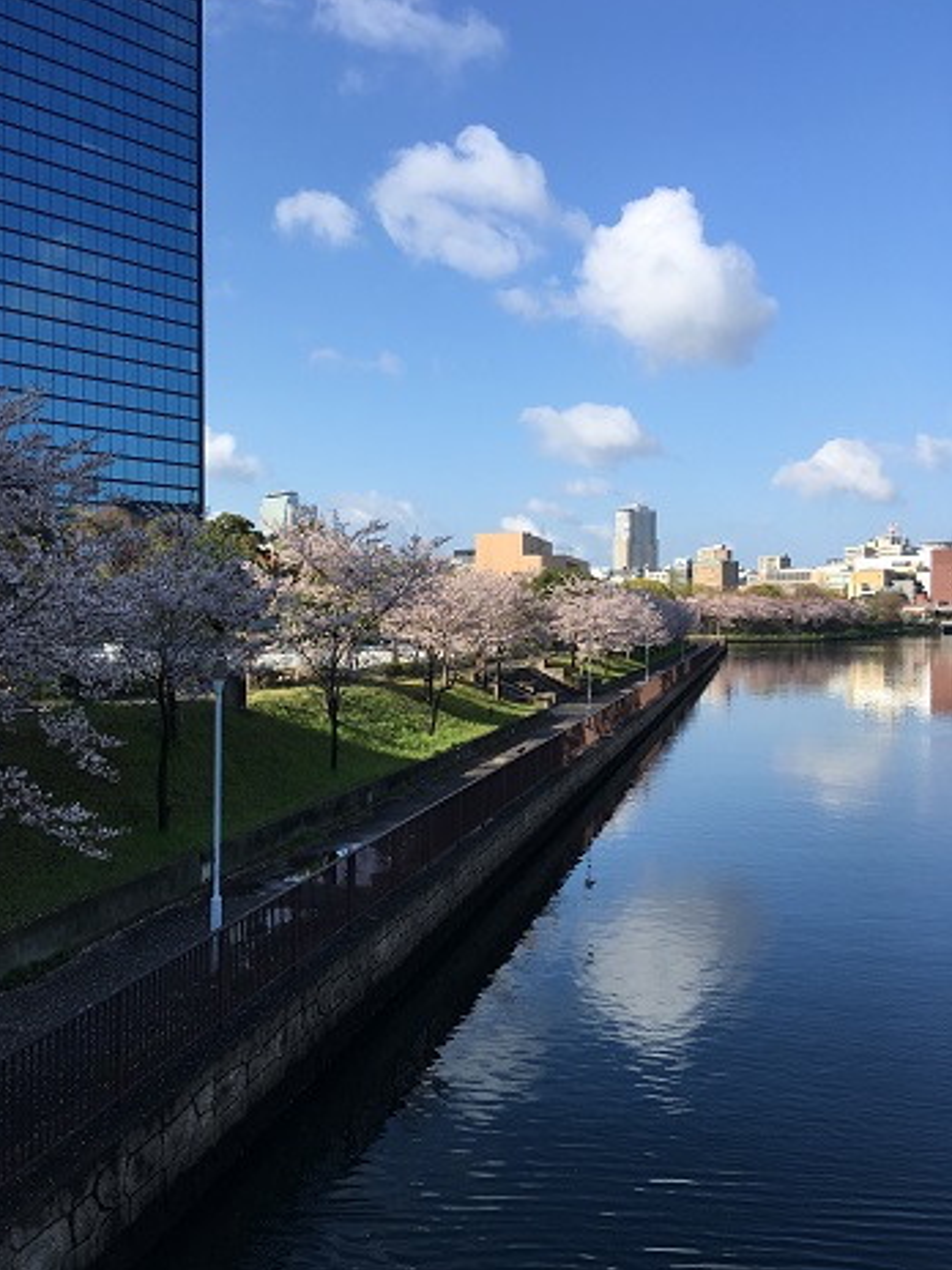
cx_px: 462
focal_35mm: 30
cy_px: 621
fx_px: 1100
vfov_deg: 60.0
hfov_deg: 46.8
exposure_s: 1/916
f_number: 2.2
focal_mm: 4.15
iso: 25
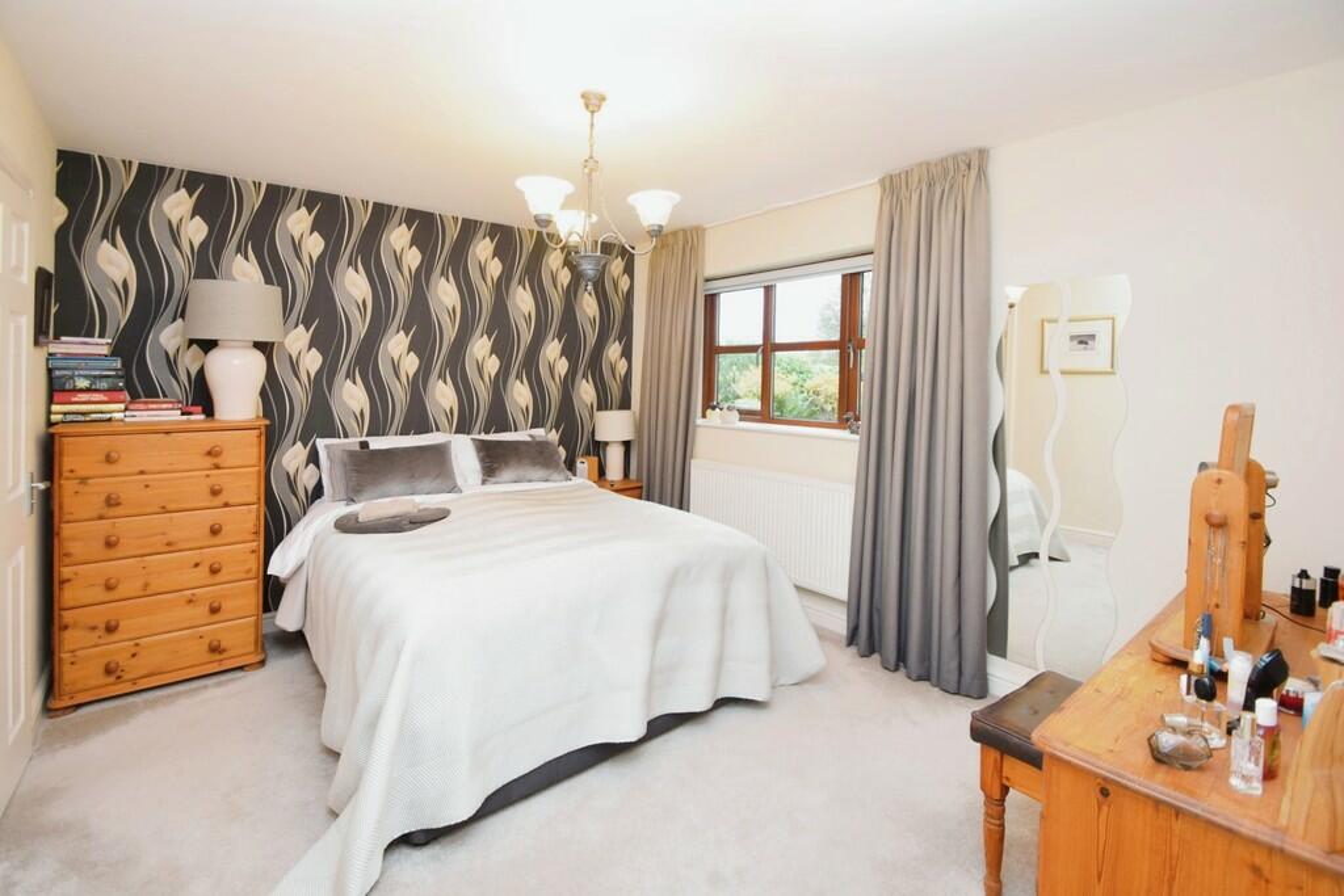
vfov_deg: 77.3
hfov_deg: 100.4
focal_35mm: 15
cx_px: 672
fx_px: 560
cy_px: 448
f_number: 4.5
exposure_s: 1/80
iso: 800
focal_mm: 10
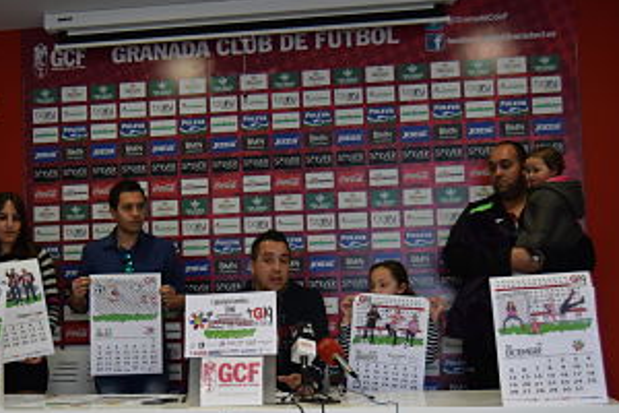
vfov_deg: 26.0
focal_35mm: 52
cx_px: 235
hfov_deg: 38.0
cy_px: 236
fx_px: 894
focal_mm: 26
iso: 2500
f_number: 4
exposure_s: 1/500
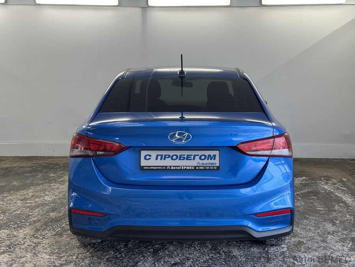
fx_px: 492
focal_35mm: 48
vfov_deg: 30.3
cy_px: 134
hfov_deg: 39.7
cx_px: 178
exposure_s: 1/135
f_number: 1.78
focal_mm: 6.76
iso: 50
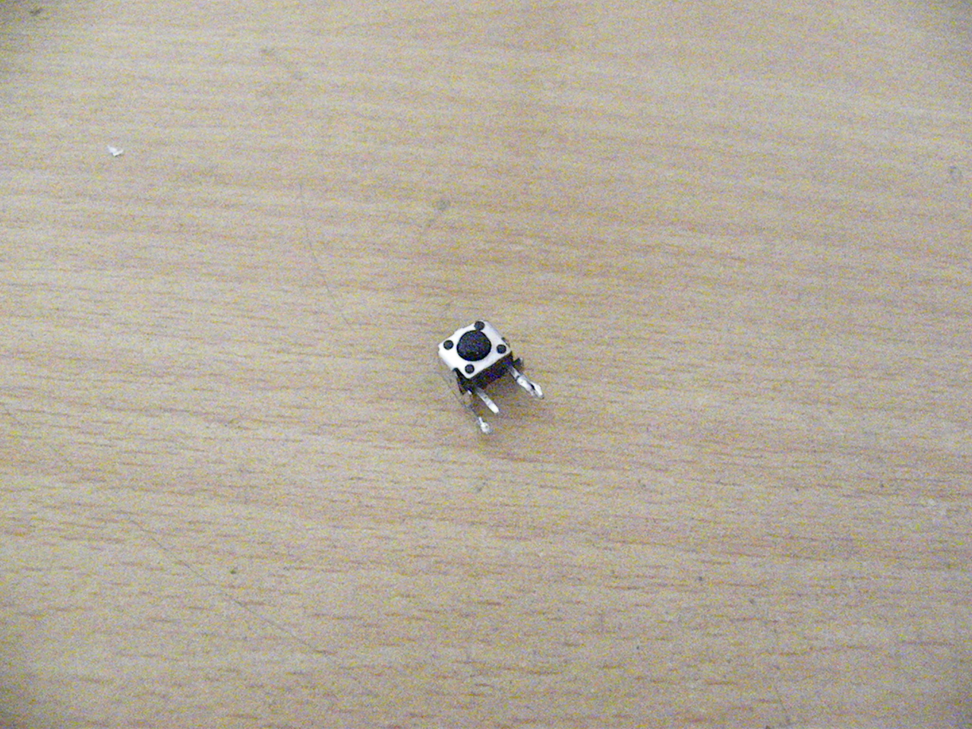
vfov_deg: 53.1
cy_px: 364
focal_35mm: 26
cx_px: 486
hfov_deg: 67.3
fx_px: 730
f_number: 2.8
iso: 6400
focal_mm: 4.6
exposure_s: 1/279
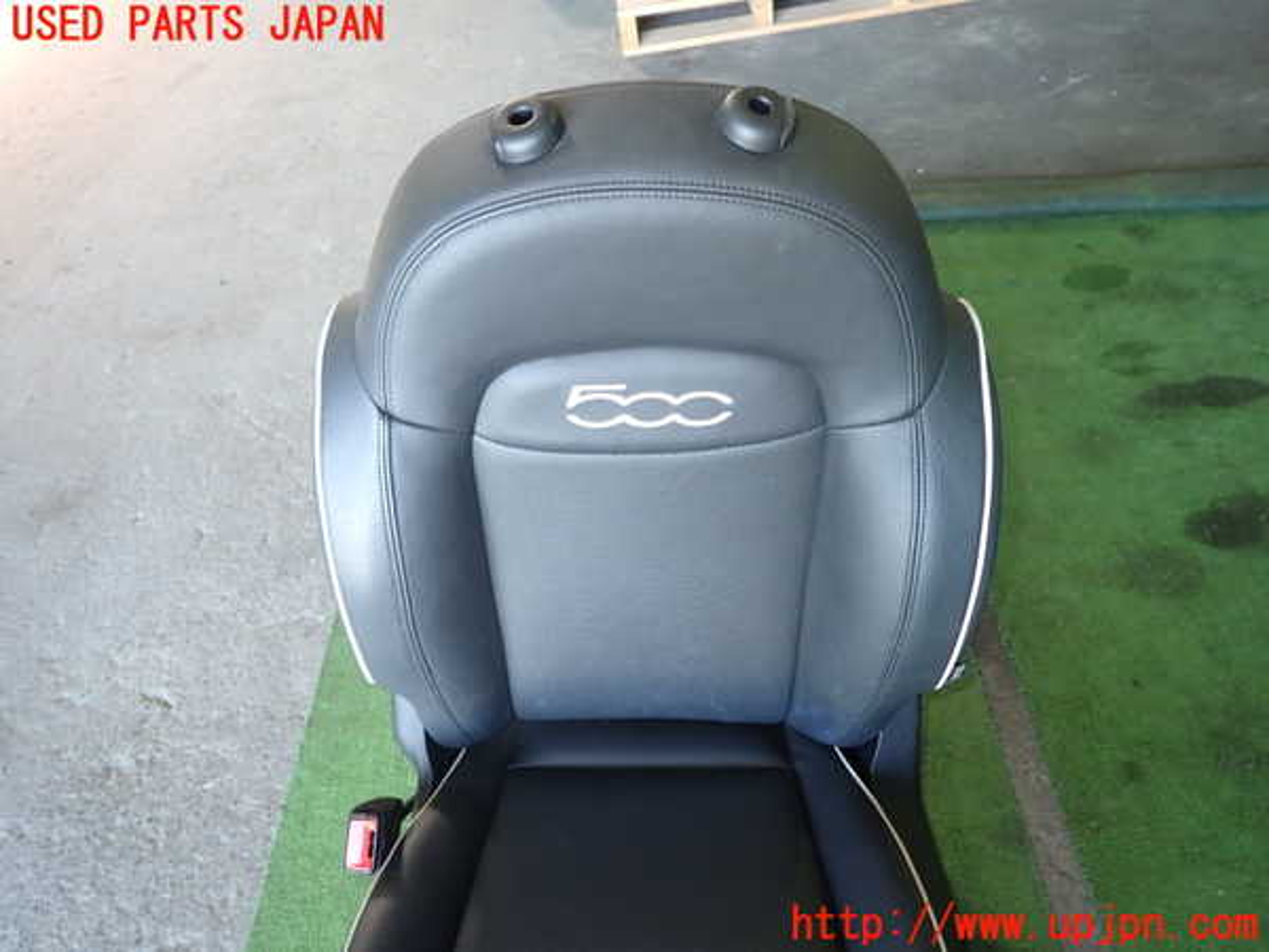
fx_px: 916
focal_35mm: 25
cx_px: 634
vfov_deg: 54.9
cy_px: 476
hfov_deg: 69.4
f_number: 2
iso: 200
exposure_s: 1/40
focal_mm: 4.5
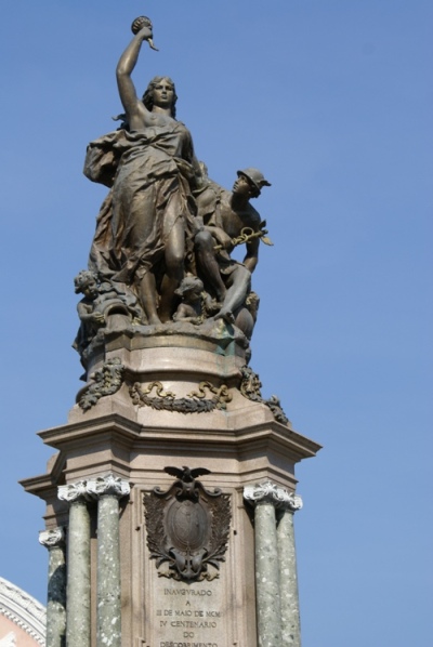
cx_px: 216
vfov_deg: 19.4
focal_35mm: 105
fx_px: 1890
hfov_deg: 13.1
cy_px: 324
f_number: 8
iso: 100
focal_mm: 70
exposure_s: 1/320
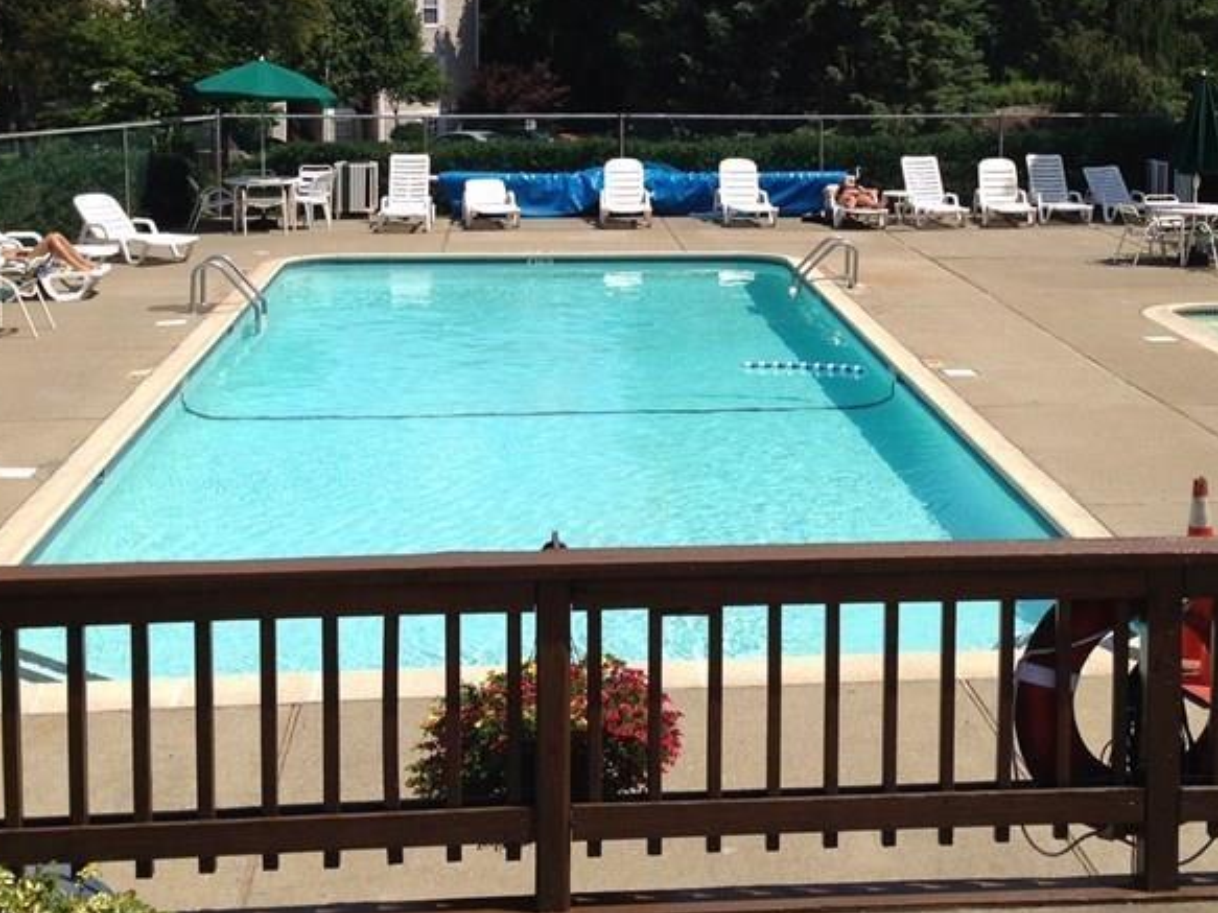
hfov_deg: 33.1
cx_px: 737
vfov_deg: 24.8
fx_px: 2040
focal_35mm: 58
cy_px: 186
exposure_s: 1/2088
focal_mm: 4.12
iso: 50
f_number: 2.4
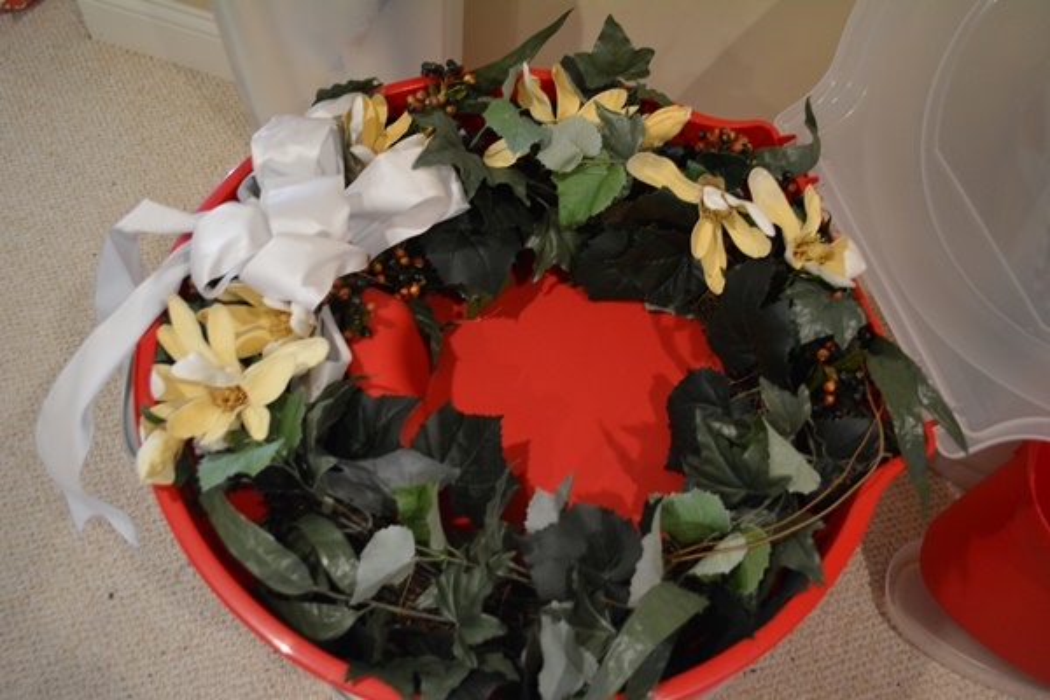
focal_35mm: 33
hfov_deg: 57.2
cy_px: 350
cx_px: 525
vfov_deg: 40.0
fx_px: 962
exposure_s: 1/30
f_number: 3.8
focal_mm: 22
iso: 2000
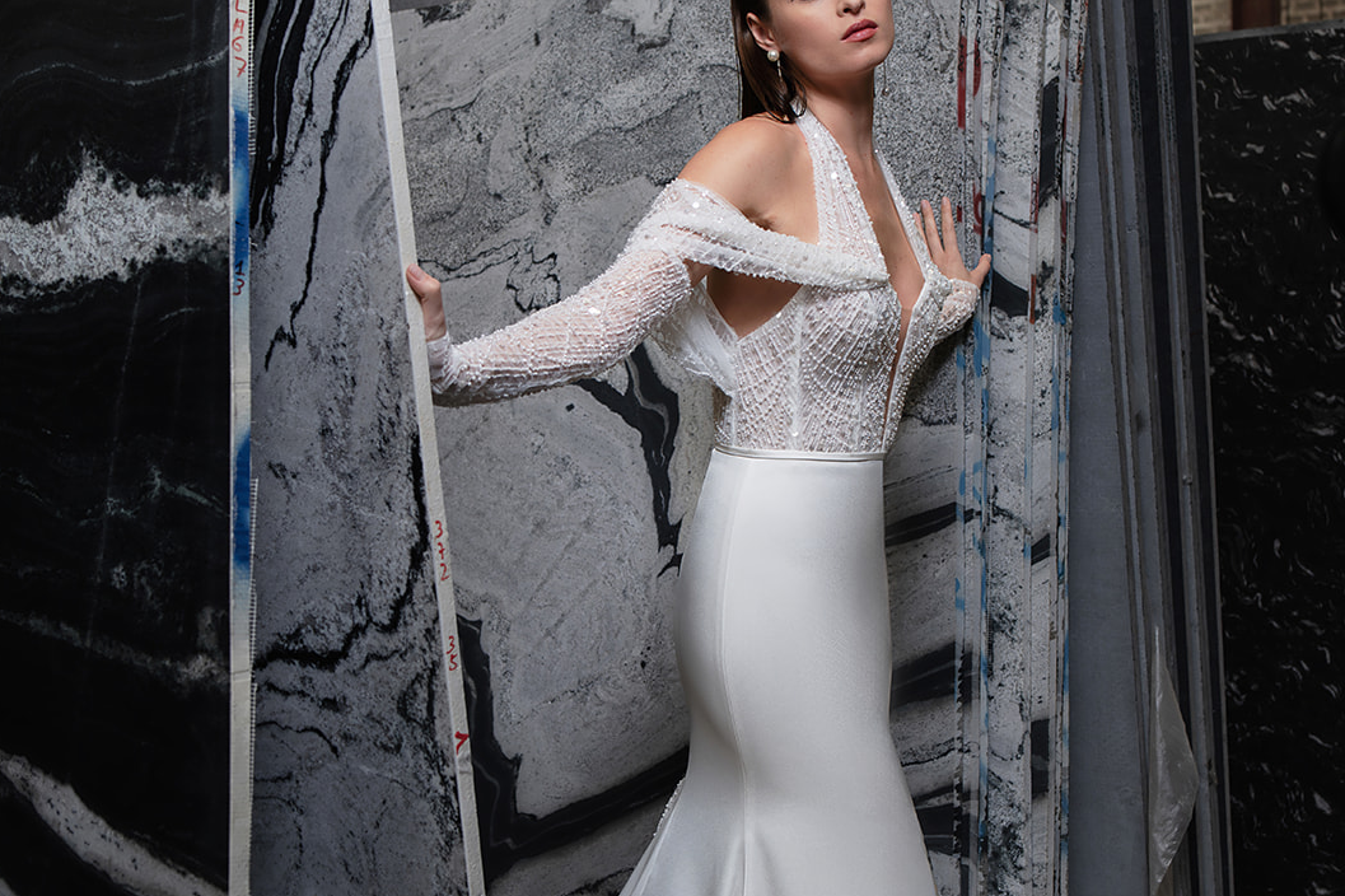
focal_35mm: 53
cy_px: 477
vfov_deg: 25.5
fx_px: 1979
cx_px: 670
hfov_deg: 37.5
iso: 500
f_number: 4.5
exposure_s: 1/200
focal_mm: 35
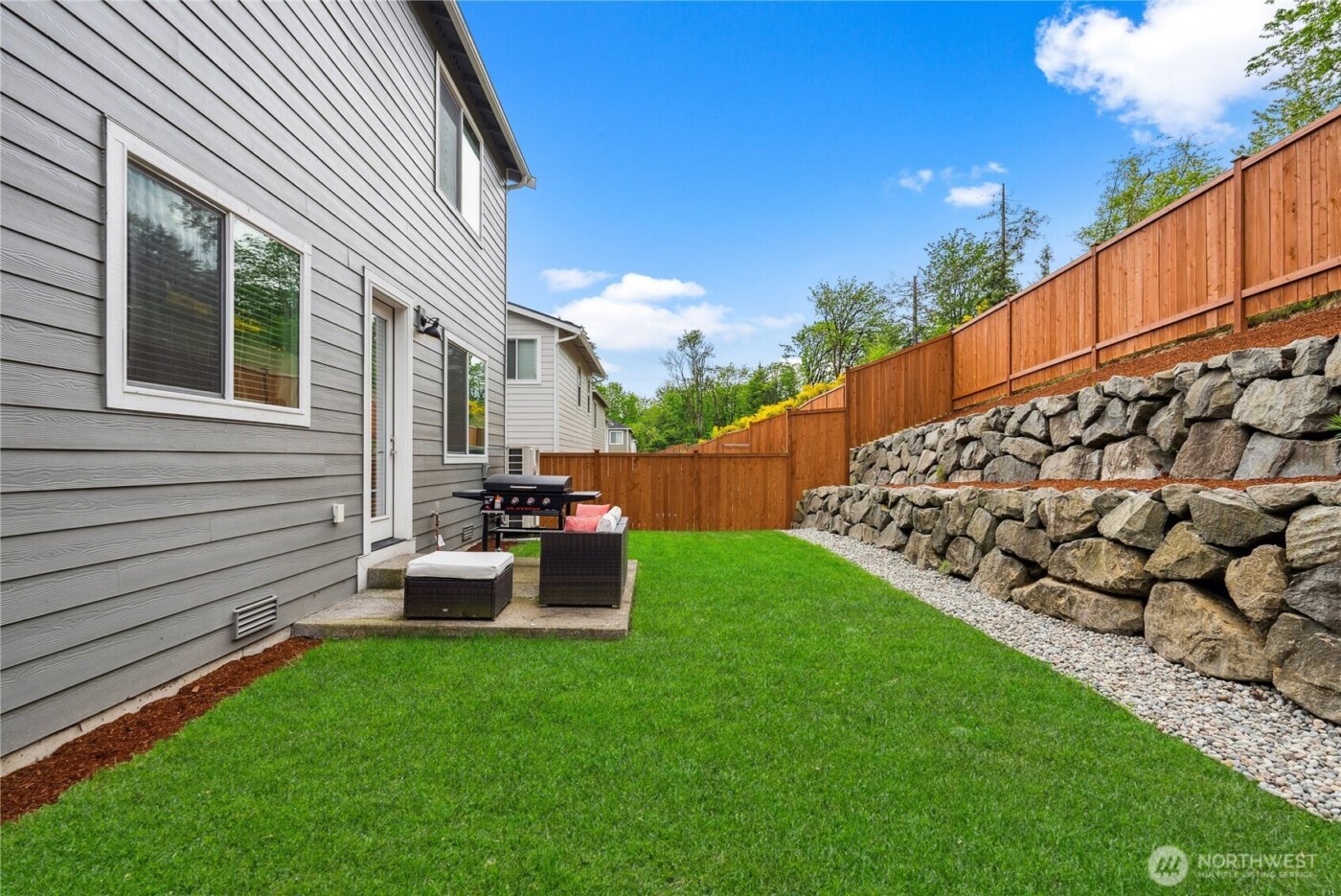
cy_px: 448
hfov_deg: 96.7
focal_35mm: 16
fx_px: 596
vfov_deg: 73.8
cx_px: 670
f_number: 7.1
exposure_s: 1/80
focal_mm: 16
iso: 80
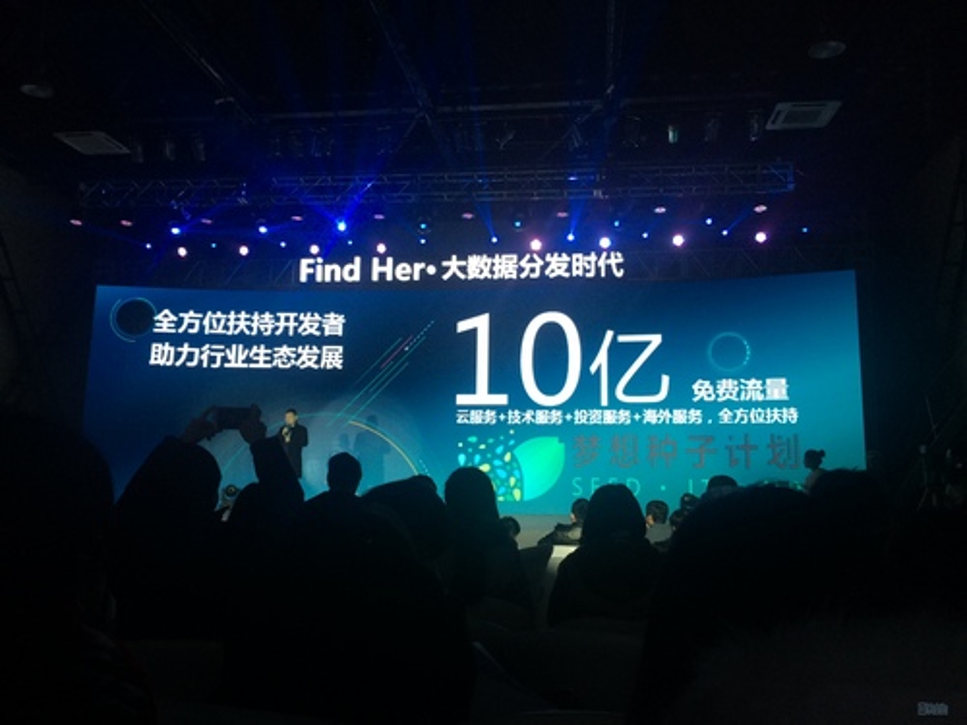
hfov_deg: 61.7
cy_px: 362
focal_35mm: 29
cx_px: 484
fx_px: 810
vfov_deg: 48.2
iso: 40
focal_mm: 4.15
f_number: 2.2
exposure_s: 1/40
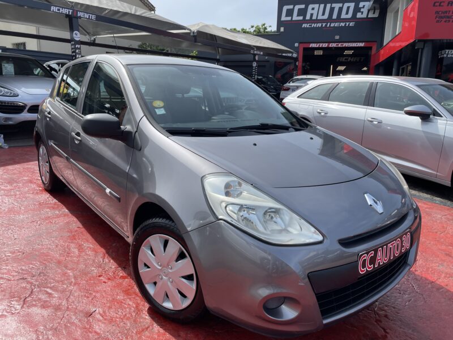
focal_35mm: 26
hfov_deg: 67.3
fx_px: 340
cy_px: 170
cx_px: 226
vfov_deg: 53.1
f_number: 1.6
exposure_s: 1/2353
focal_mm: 4.2
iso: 32
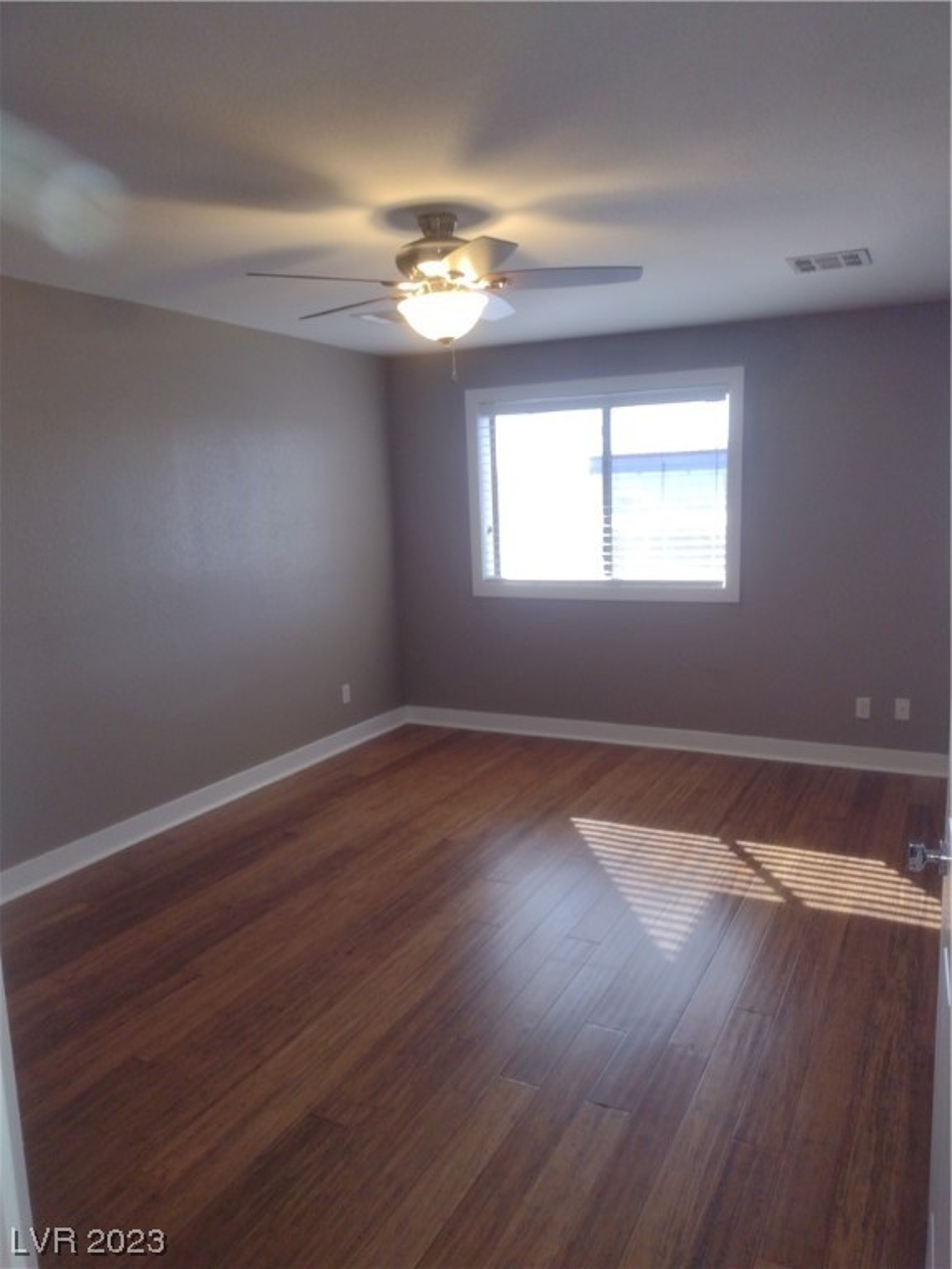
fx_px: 990
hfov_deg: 51.4
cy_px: 634
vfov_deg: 65.3
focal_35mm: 27
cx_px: 476
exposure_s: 1/60
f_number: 1.7
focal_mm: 4.71
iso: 135
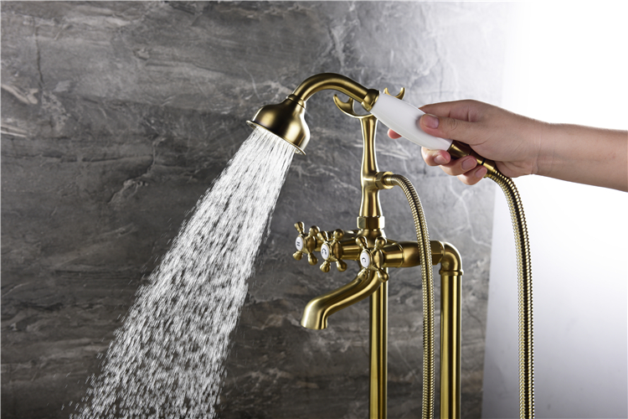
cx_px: 314
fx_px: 733
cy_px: 210
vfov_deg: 31.9
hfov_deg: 46.4
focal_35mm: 42
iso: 64
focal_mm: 42
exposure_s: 1/200
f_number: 10
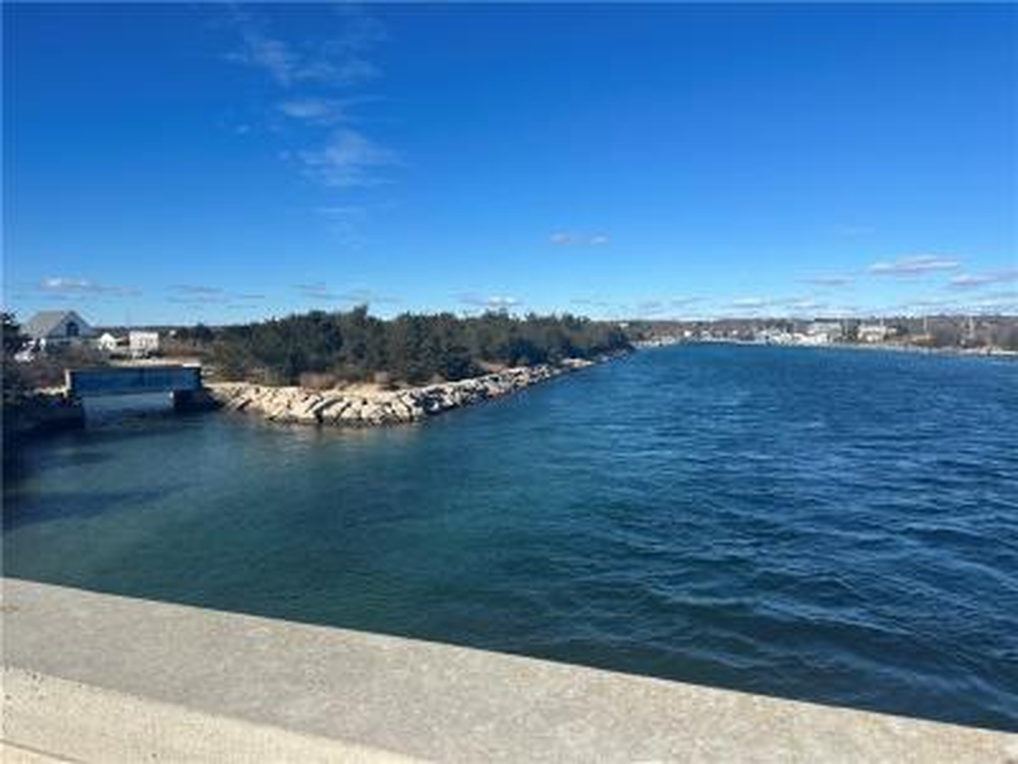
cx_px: 509
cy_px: 382
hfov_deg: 71.6
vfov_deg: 56.8
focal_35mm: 24
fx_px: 706
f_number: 1.78
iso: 80
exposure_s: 1/5525
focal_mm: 6.86
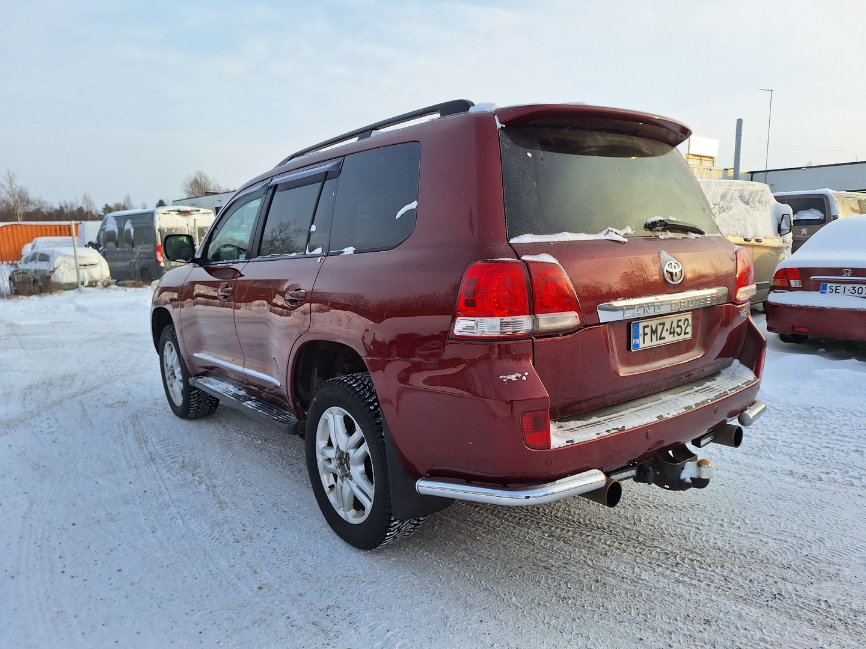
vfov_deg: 58.9
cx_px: 433
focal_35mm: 23
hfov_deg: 73.9
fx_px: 575
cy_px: 324
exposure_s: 1/1032
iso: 40
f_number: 1.8
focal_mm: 5.54
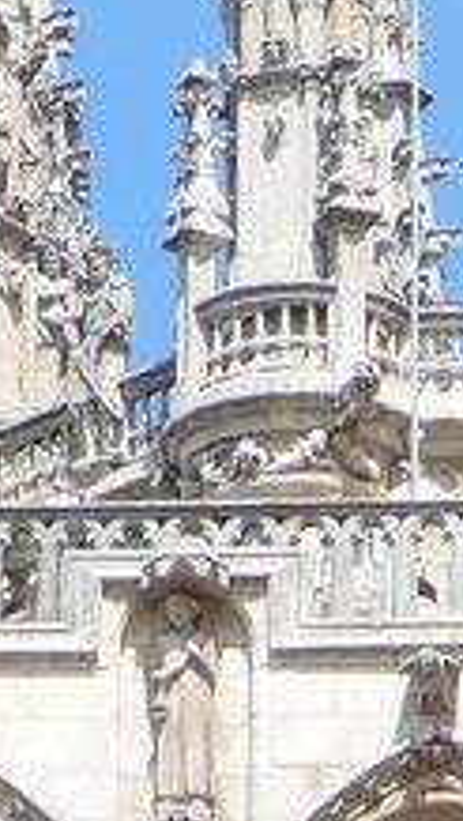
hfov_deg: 2.0
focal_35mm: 603
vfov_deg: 3.6
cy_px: 102
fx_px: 13130
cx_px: 361
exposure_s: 1/640
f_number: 4
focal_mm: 23.9
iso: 80
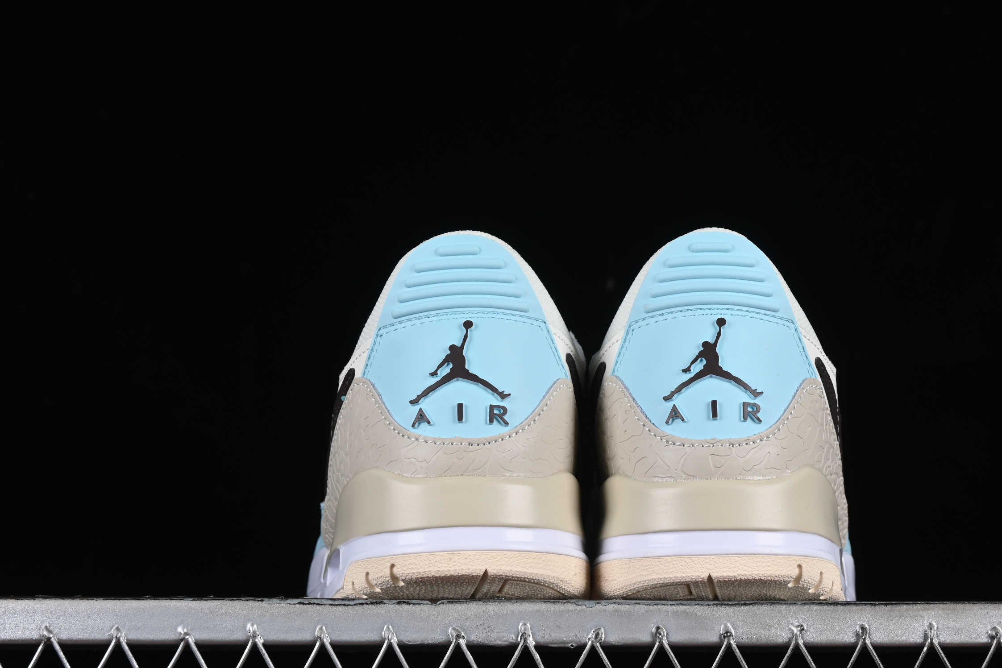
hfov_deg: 21.9
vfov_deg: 14.7
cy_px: 340
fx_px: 2588
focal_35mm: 93
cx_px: 582
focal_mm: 50
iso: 160
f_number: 8
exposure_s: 1/80
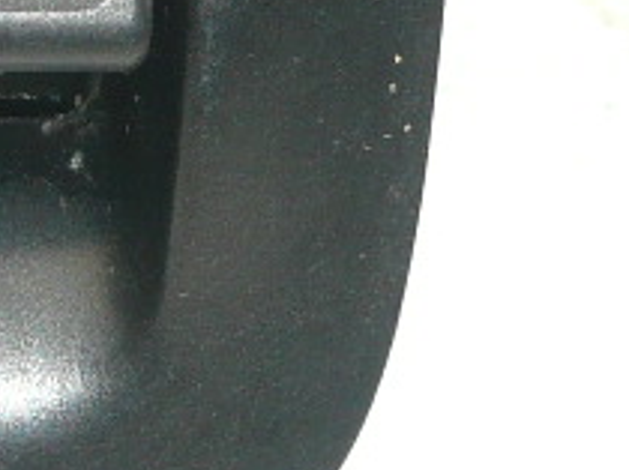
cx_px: -386
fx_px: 3104
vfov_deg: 8.6
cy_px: -66
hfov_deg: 11.0
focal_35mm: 171
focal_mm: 4.6
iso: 100
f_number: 3.3
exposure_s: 1/60
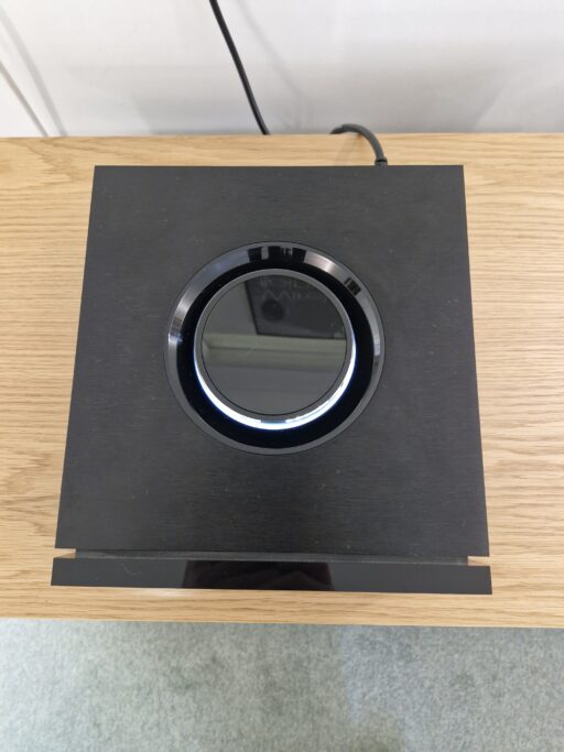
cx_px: 282
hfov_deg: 58.9
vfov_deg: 73.9
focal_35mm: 23
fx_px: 500
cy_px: 376
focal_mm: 5.54
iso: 640
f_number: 1.8
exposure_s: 1/25
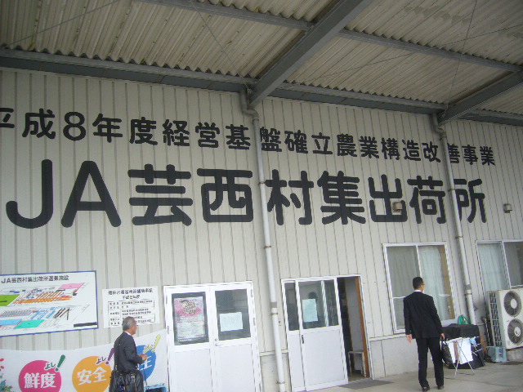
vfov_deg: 40.7
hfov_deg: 52.6
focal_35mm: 35
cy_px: 196
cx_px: 262
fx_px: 529
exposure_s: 1/250
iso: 80
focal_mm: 5.8
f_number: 2.8
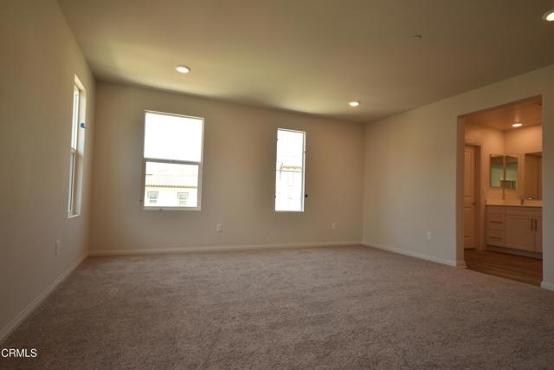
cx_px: 277
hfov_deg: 85.4
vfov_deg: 63.2
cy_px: 185
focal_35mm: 20
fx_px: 300
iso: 100
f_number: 4.5
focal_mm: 13
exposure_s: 1/50
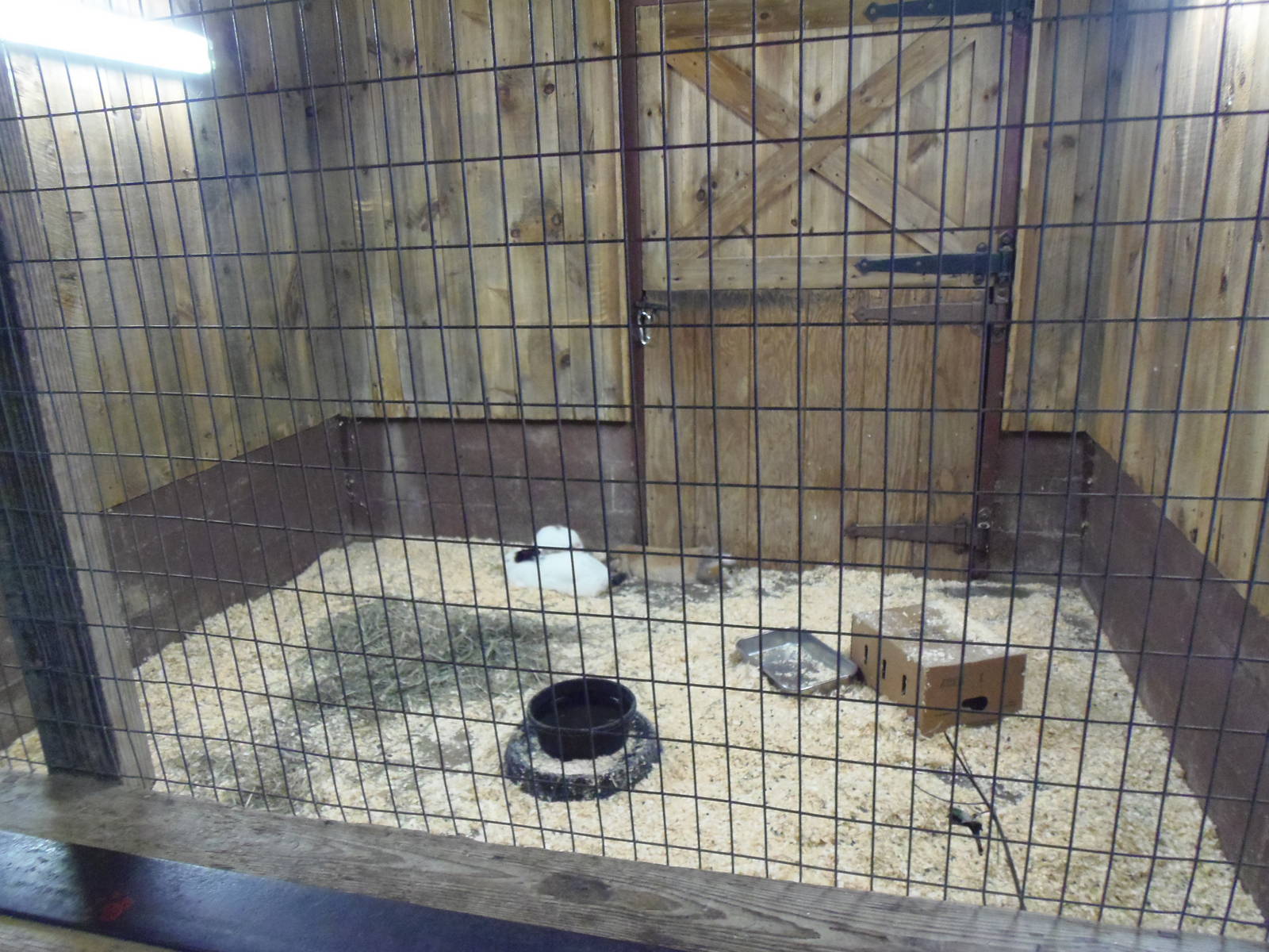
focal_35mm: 24
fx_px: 880
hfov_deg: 71.6
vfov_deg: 56.8
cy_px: 476
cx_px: 634
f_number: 2.9
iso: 400
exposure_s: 1/25
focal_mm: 4.3
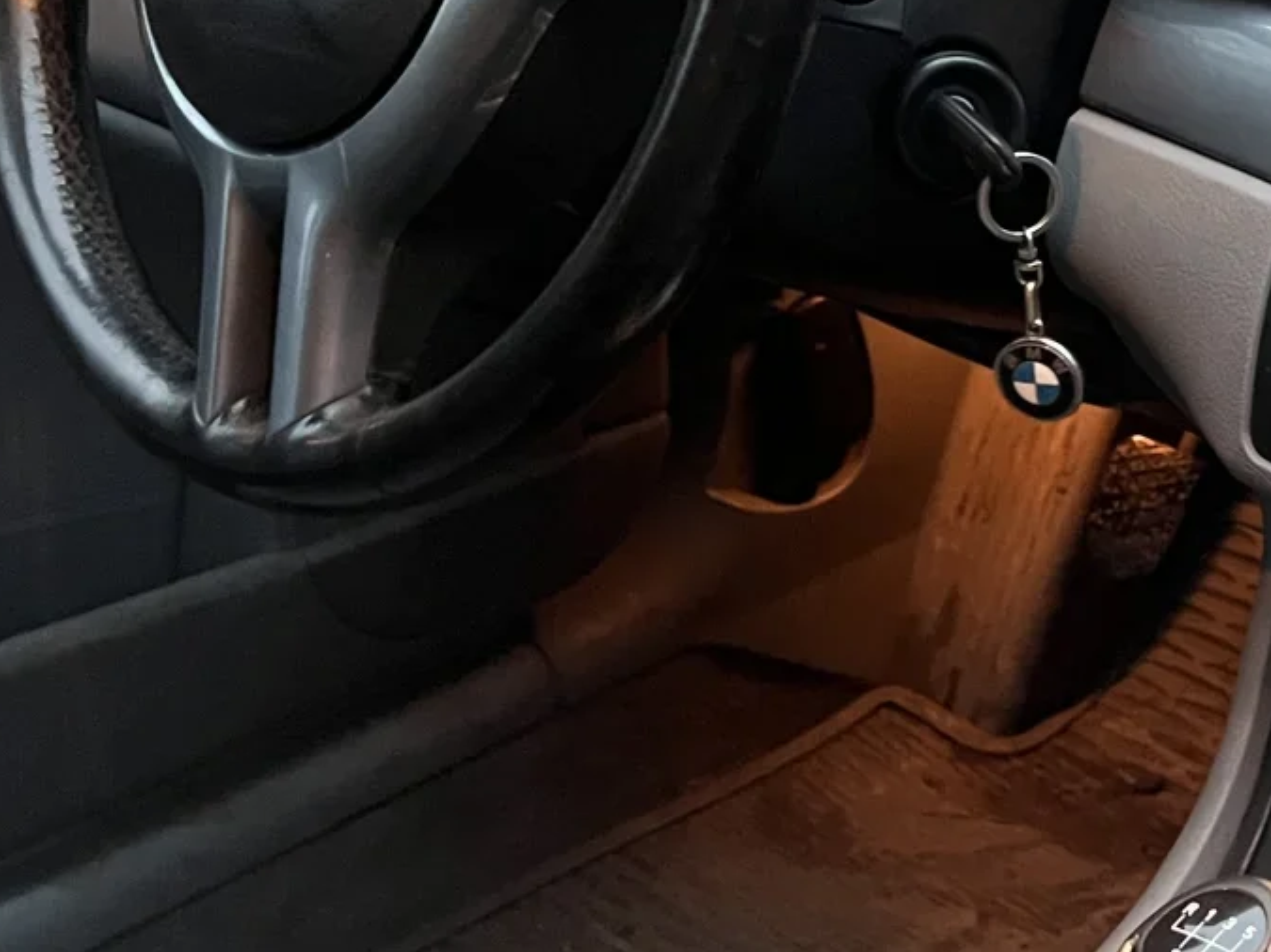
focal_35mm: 74
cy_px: 531
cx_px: 1418
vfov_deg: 19.9
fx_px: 2717
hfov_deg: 24.5
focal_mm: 5.7
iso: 640
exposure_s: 1/39
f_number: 1.5
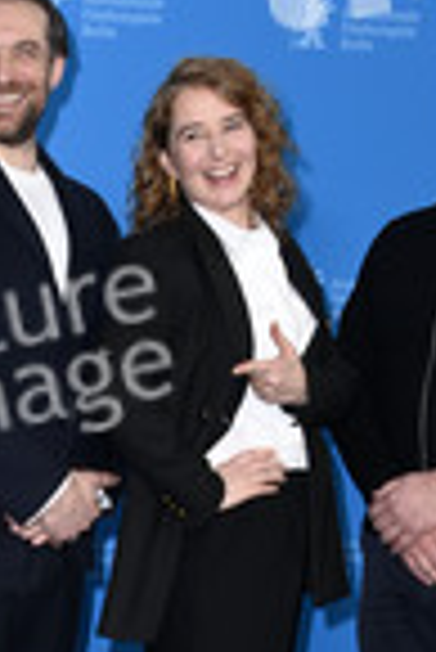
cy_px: 598
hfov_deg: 12.4
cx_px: 72
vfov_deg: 18.2
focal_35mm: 110
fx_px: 1993
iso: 1000
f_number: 5.6
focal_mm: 40
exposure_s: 1/250
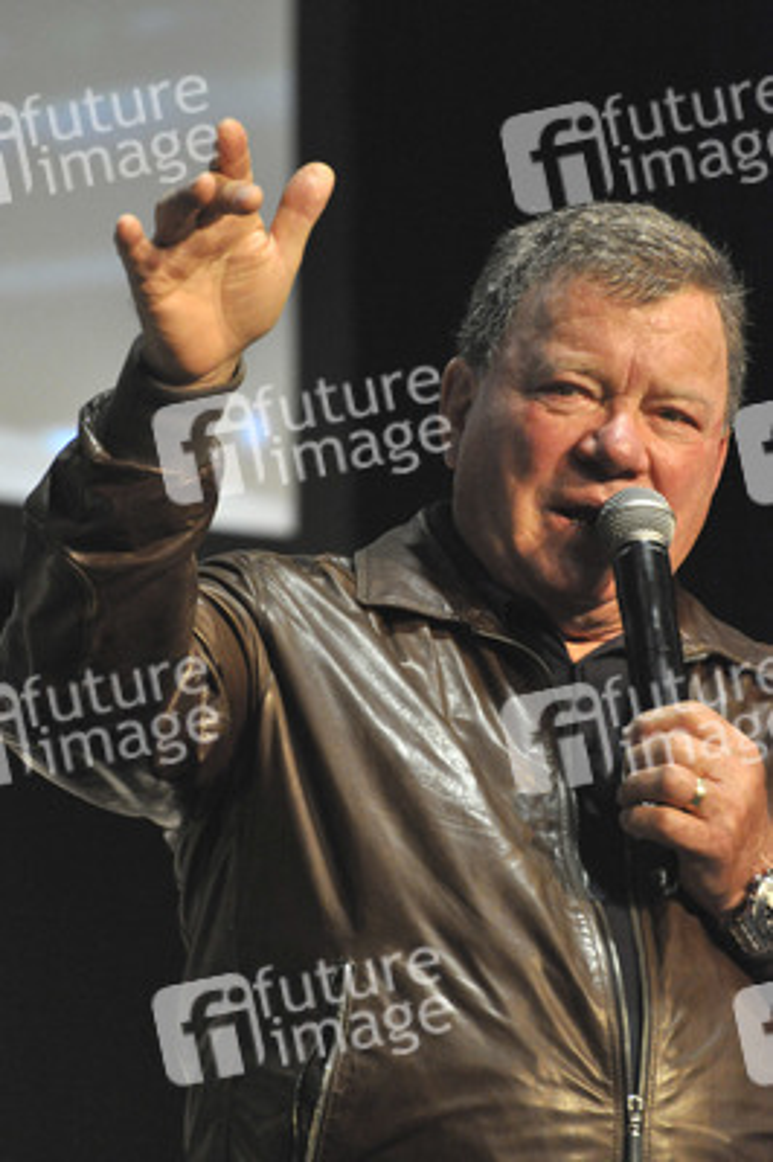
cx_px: 386
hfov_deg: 3.7
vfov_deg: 5.5
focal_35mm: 375
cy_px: 581
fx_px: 12098
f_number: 5.6
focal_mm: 250
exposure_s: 1/80
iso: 3200
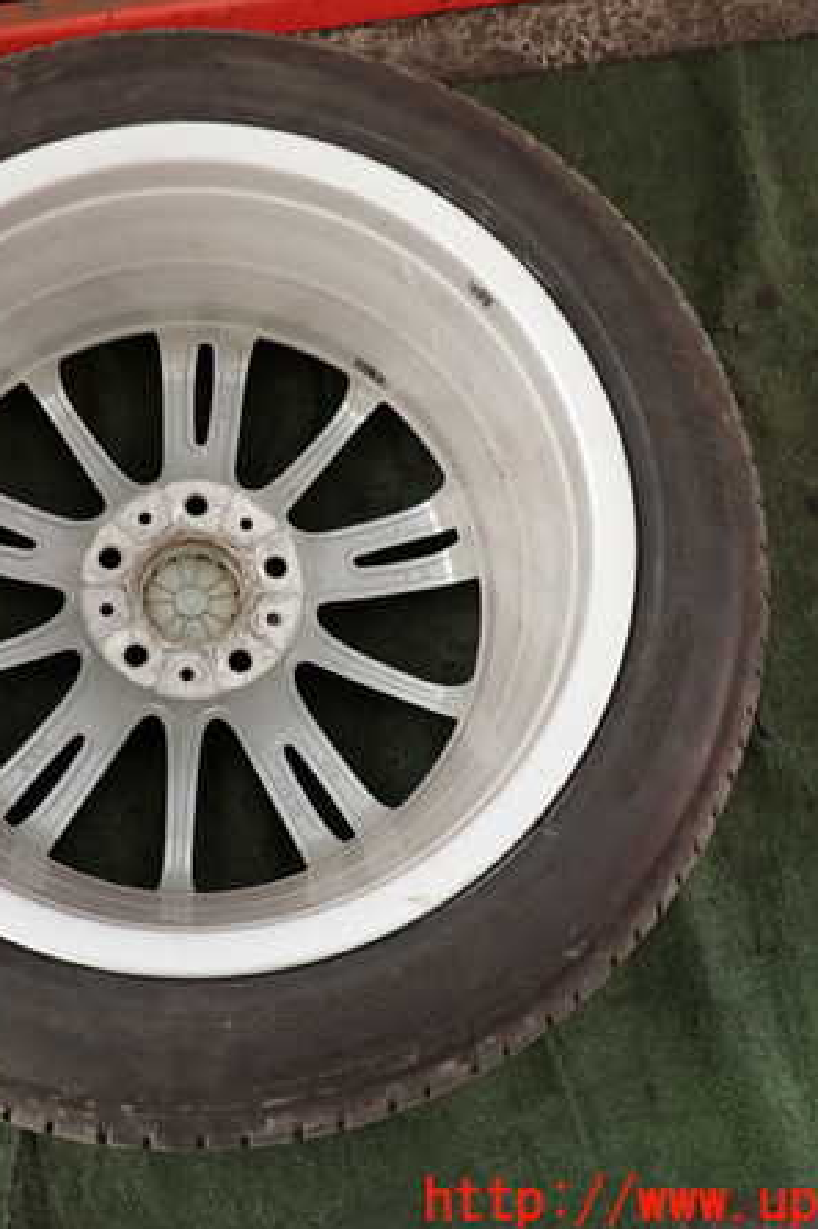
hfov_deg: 37.1
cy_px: 617
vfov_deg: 54.5
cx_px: 220
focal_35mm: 35
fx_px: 1194
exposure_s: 1/60
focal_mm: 4.5
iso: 100
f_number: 2
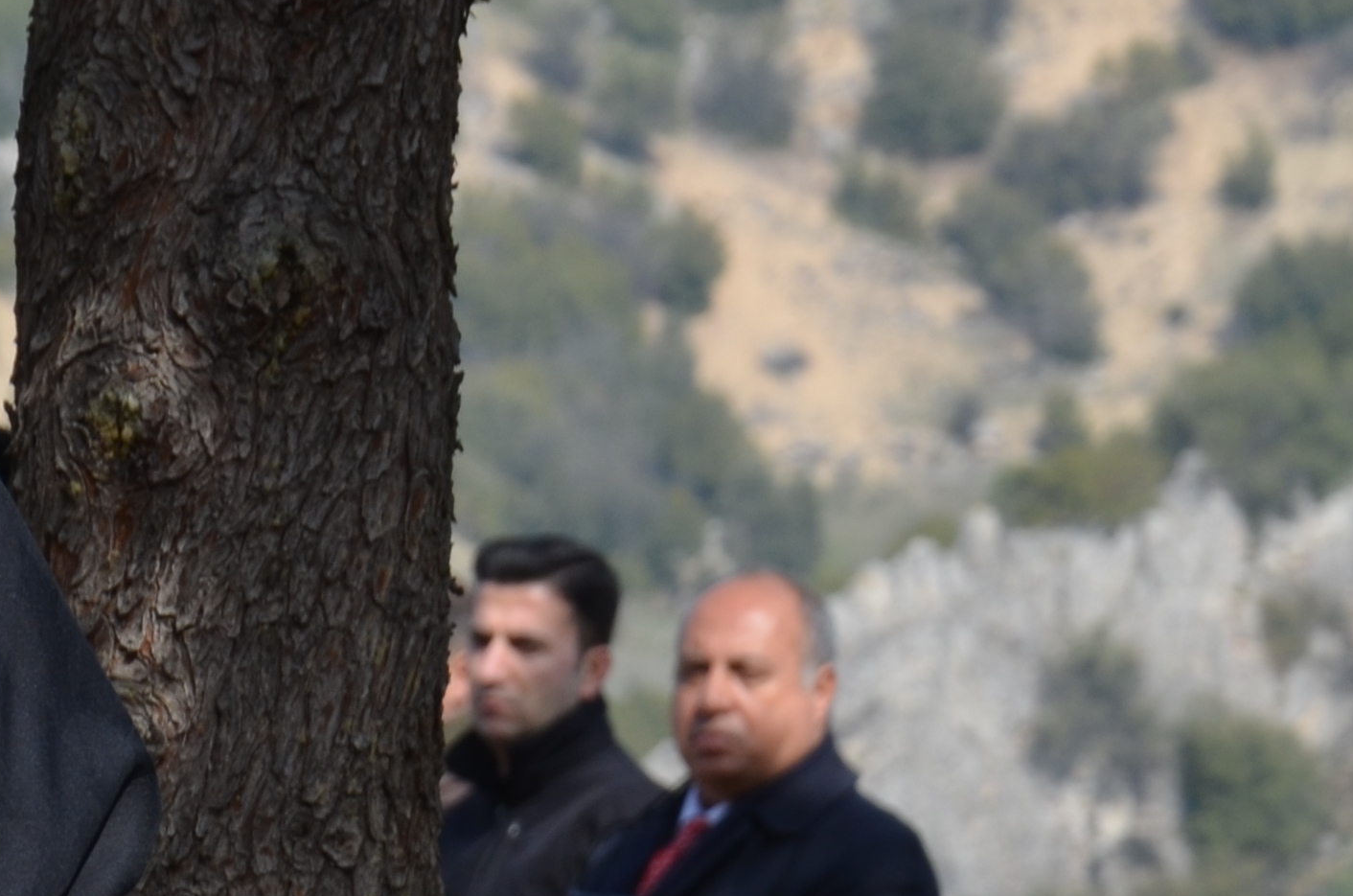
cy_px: 1505
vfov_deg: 2.7
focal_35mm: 513
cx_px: -252
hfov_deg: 4.0
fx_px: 19239
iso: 160
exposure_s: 1/250
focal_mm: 98
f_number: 8
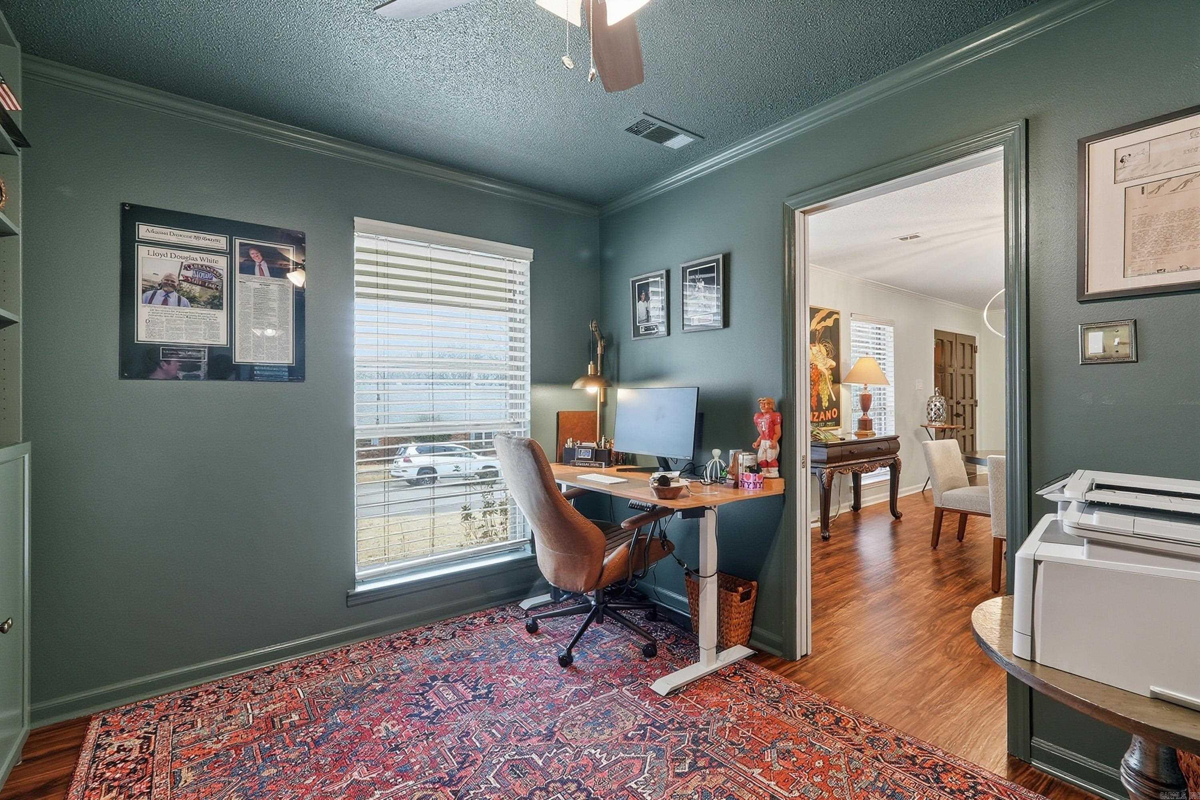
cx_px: 600
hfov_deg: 96.7
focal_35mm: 16
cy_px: 400
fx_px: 533
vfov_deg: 73.7
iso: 250
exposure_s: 1/15
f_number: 9
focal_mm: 16
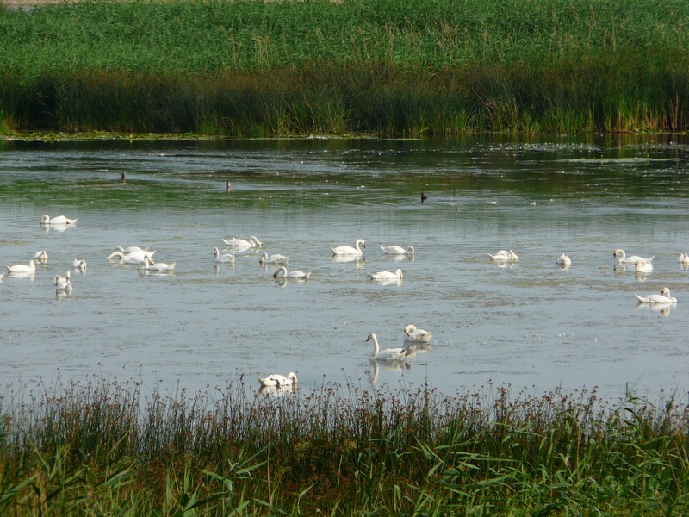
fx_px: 7564
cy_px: 258
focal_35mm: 380
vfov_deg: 3.9
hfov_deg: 5.2
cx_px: 344
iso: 100
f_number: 5.6
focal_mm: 62.4
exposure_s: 1/500
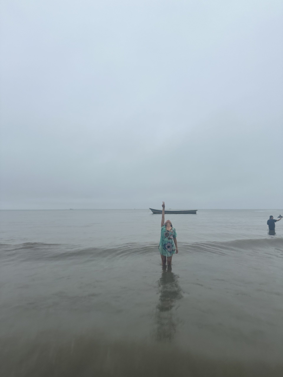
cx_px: 142
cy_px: 188
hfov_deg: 56.8
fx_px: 262
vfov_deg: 71.6
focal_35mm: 24
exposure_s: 1/4016
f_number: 1.78
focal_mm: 6.86
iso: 80
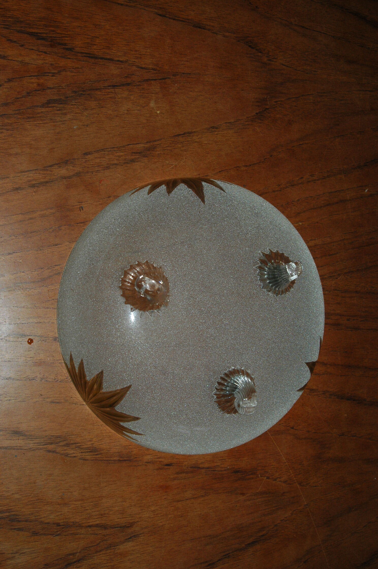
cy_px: 284
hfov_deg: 31.8
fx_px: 663
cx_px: 189
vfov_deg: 46.4
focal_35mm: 42
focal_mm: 28
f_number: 7.1
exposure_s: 1/125
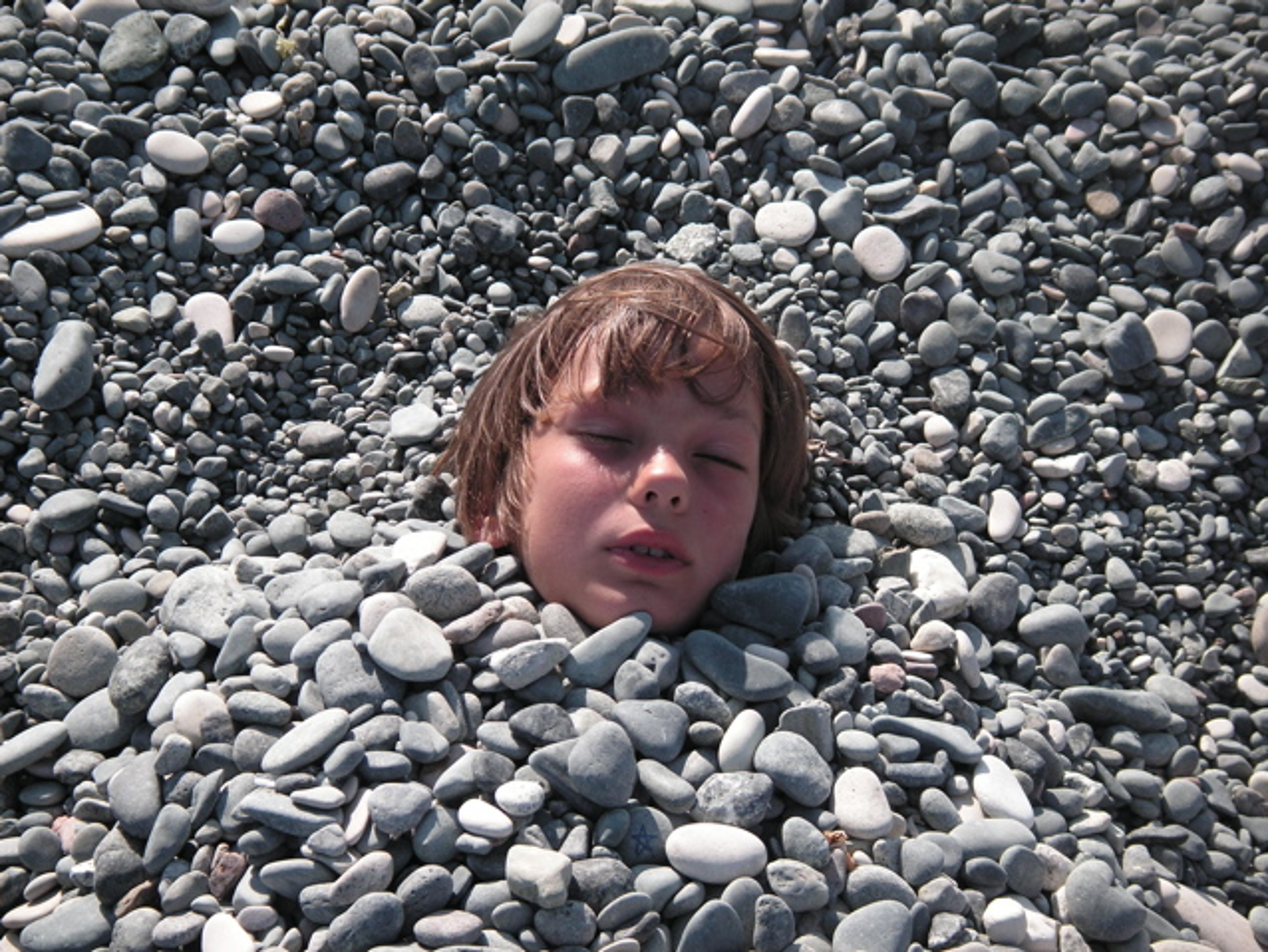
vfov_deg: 17.6
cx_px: 634
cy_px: 476
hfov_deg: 23.3
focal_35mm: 84
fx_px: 3078
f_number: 4
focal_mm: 14
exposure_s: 1/350
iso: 50
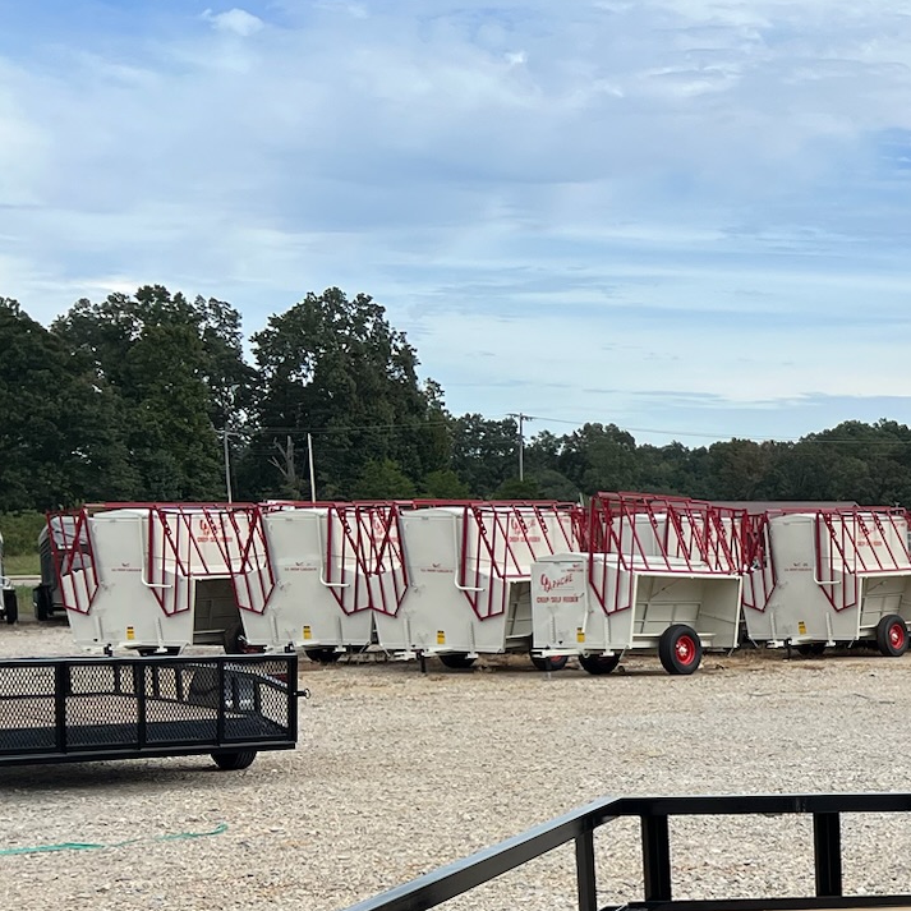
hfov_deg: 22.2
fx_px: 1965
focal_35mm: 66
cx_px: 1307
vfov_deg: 25.5
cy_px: 772
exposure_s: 1/3460
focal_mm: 5.7
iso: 50
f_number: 1.5
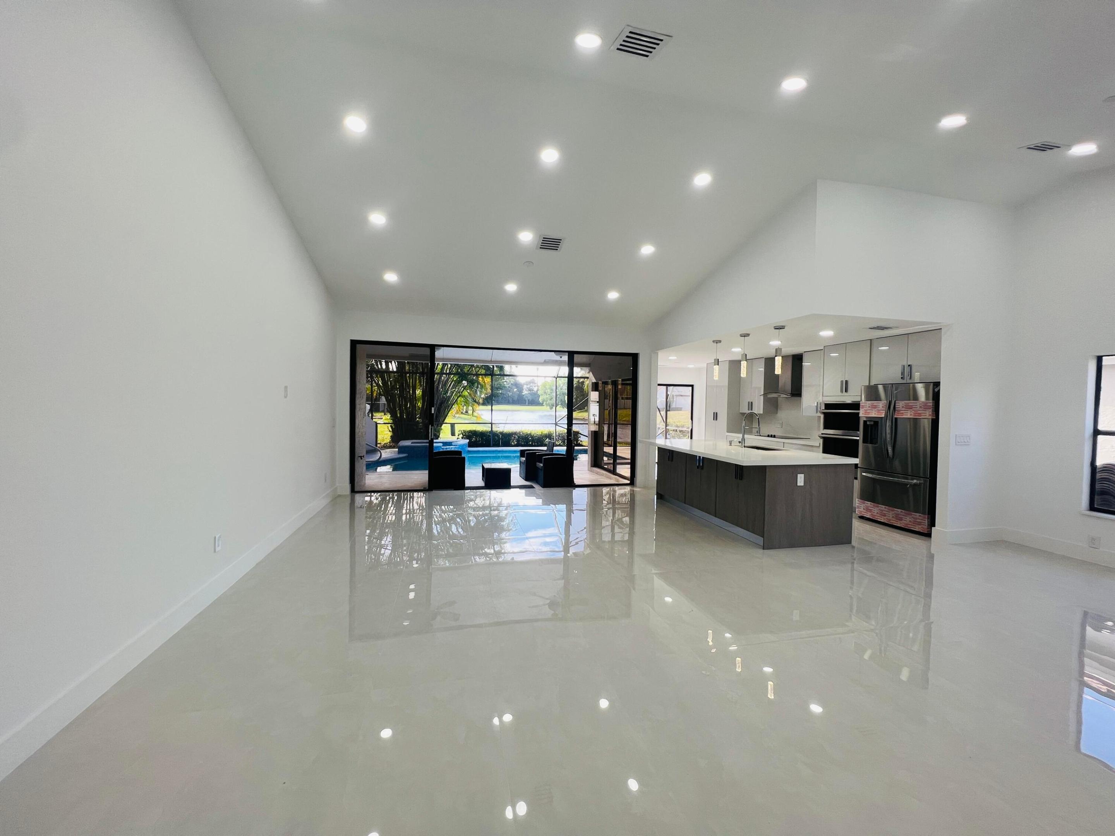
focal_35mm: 13
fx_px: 419
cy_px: 418
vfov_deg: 89.9
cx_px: 558
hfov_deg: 106.2
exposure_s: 1/120
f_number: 1.8
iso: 40
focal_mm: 1.57
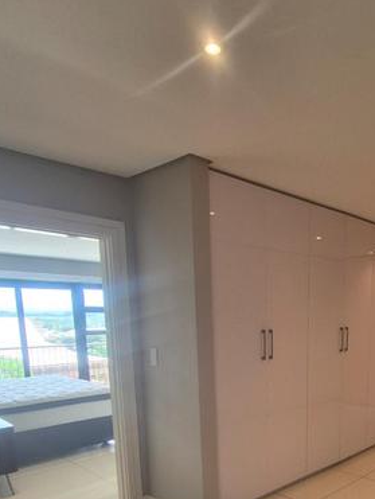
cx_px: 269
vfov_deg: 59.5
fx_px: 404
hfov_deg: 48.4
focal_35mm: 28
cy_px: 382
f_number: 2.2
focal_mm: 1.74
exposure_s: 1/50
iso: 64
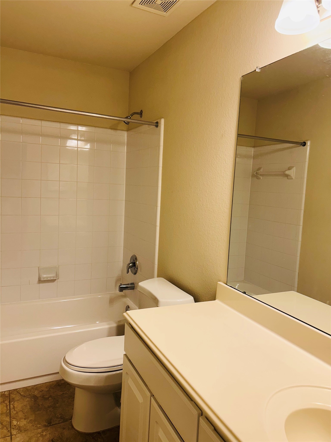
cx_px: 166
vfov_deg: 67.3
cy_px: 221
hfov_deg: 53.1
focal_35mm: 26
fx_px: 331
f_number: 1.5
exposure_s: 1/120
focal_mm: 5.7
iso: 64
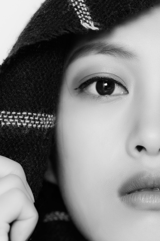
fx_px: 1582
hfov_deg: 5.8
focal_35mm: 237
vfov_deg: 8.7
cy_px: 231
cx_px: 141
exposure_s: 1/125
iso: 100
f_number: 5.6
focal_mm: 105
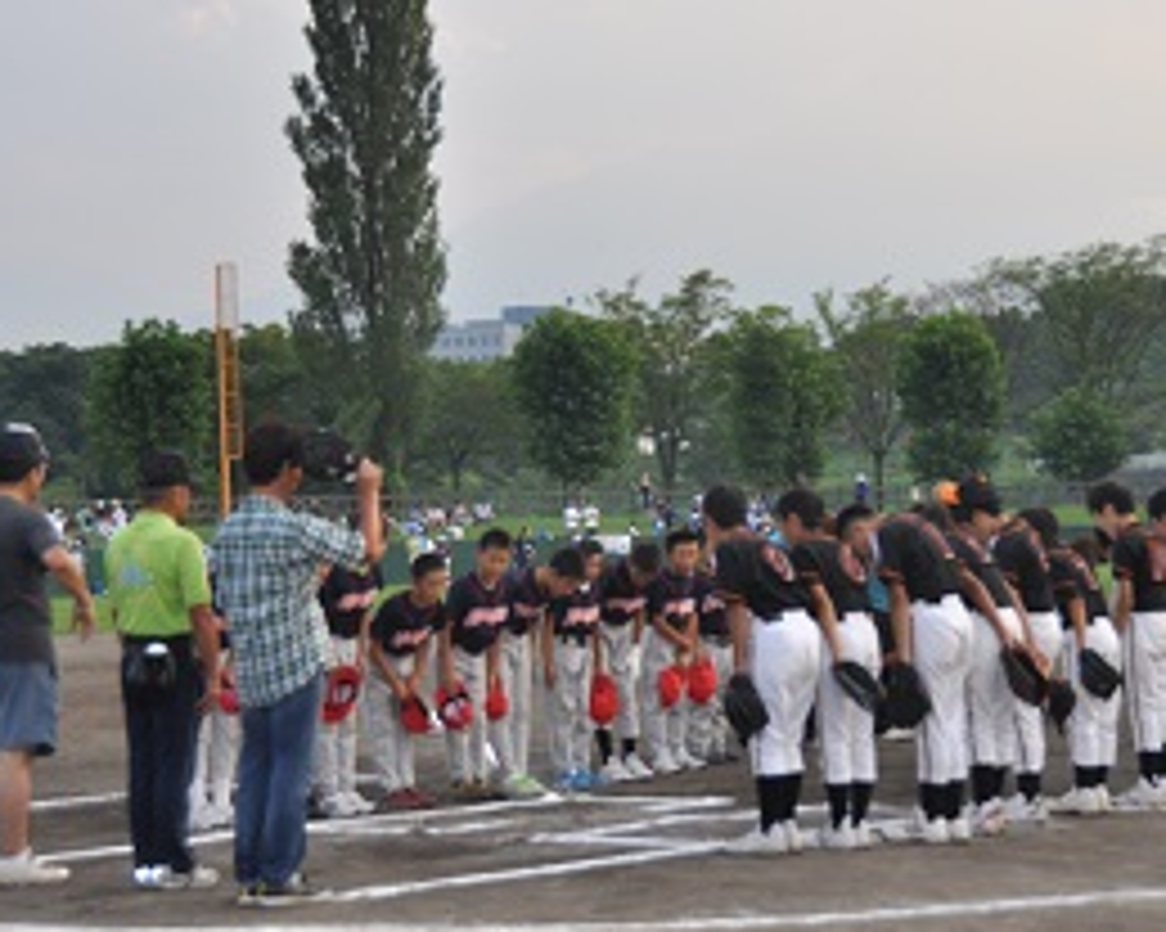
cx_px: 691
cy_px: 489
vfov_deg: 15.7
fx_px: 3381
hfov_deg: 19.6
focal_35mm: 98
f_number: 5
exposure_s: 1/200
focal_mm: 42
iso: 200
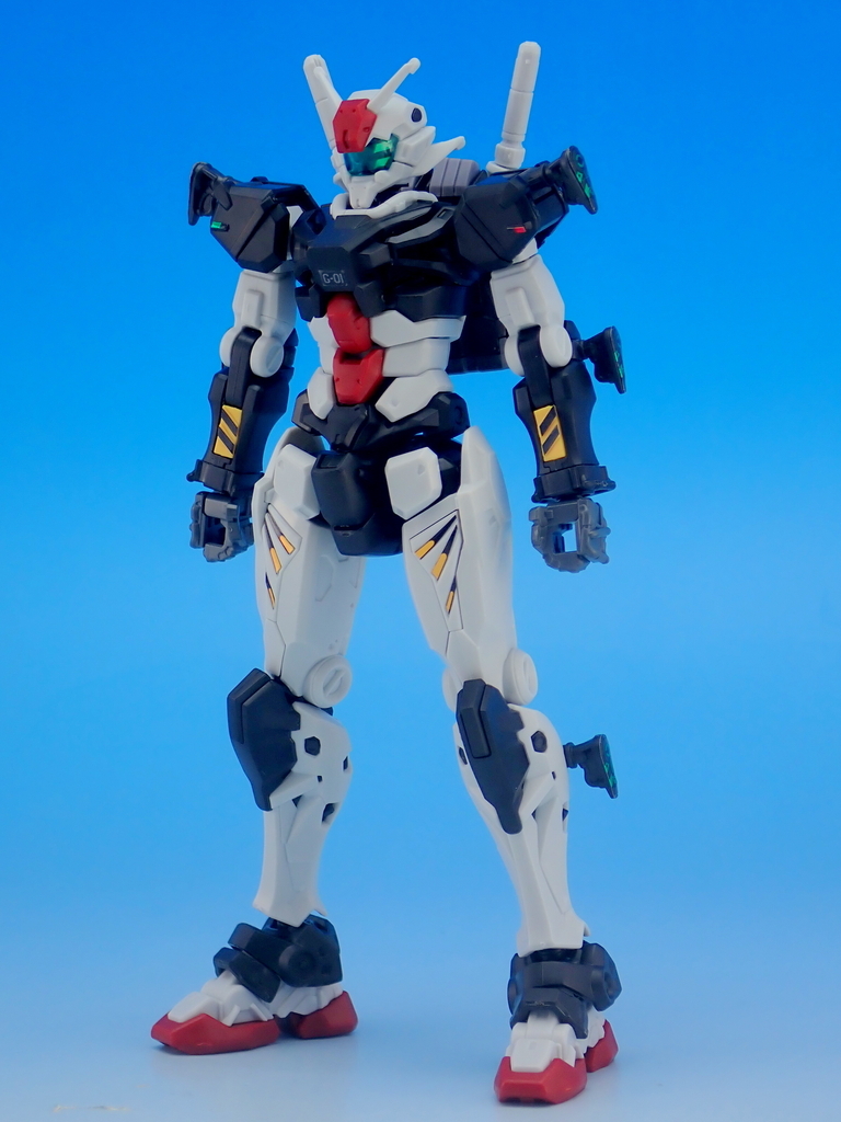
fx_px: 3045
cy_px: 561
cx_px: 420
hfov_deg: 15.7
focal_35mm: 94
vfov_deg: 20.9
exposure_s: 1/13
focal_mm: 16.79
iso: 100
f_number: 4.7
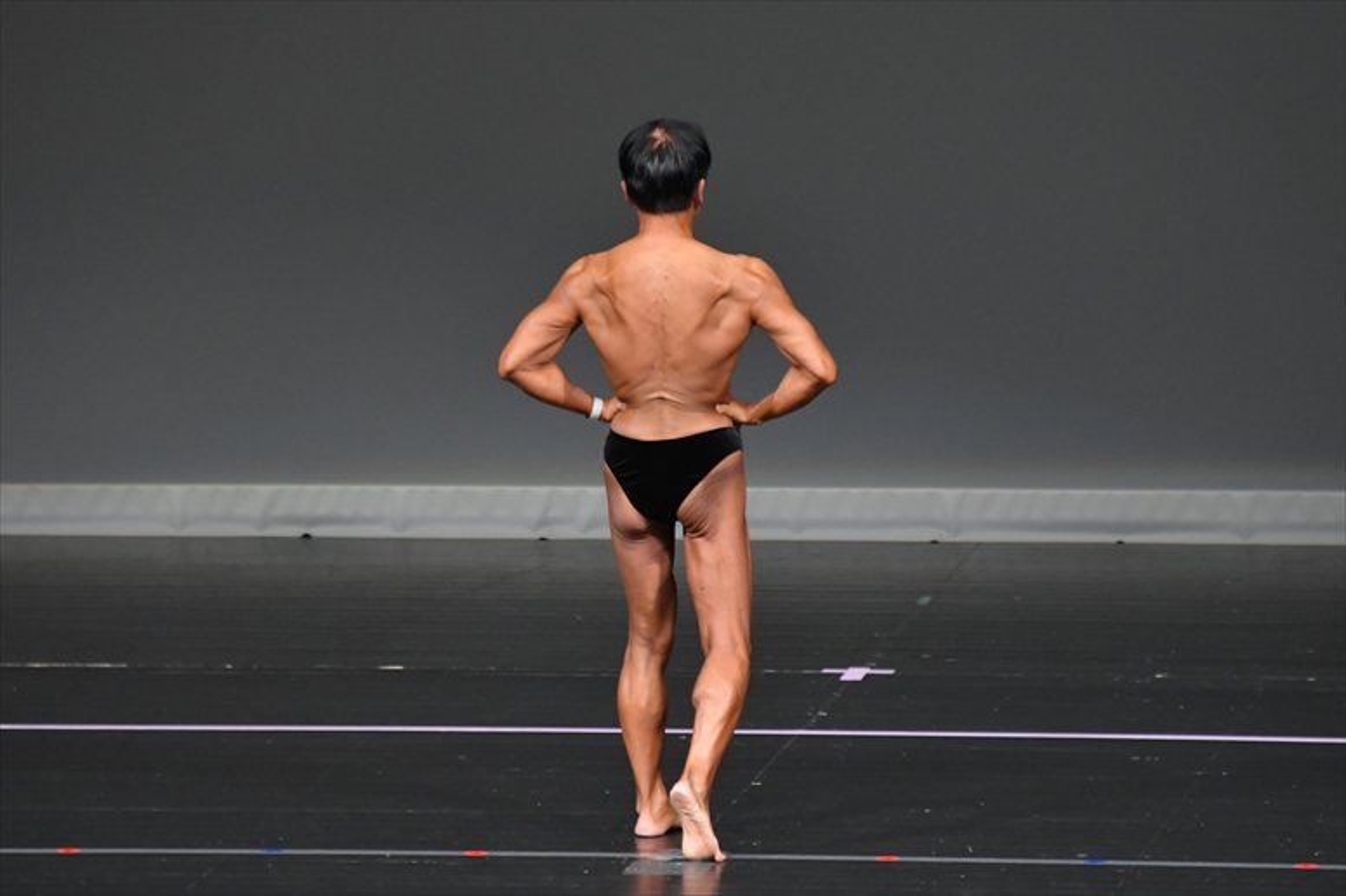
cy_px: 448
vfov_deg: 3.7
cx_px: 673
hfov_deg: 5.5
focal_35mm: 375
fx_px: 14014
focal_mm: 250
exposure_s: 1/400
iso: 4000
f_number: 5.6
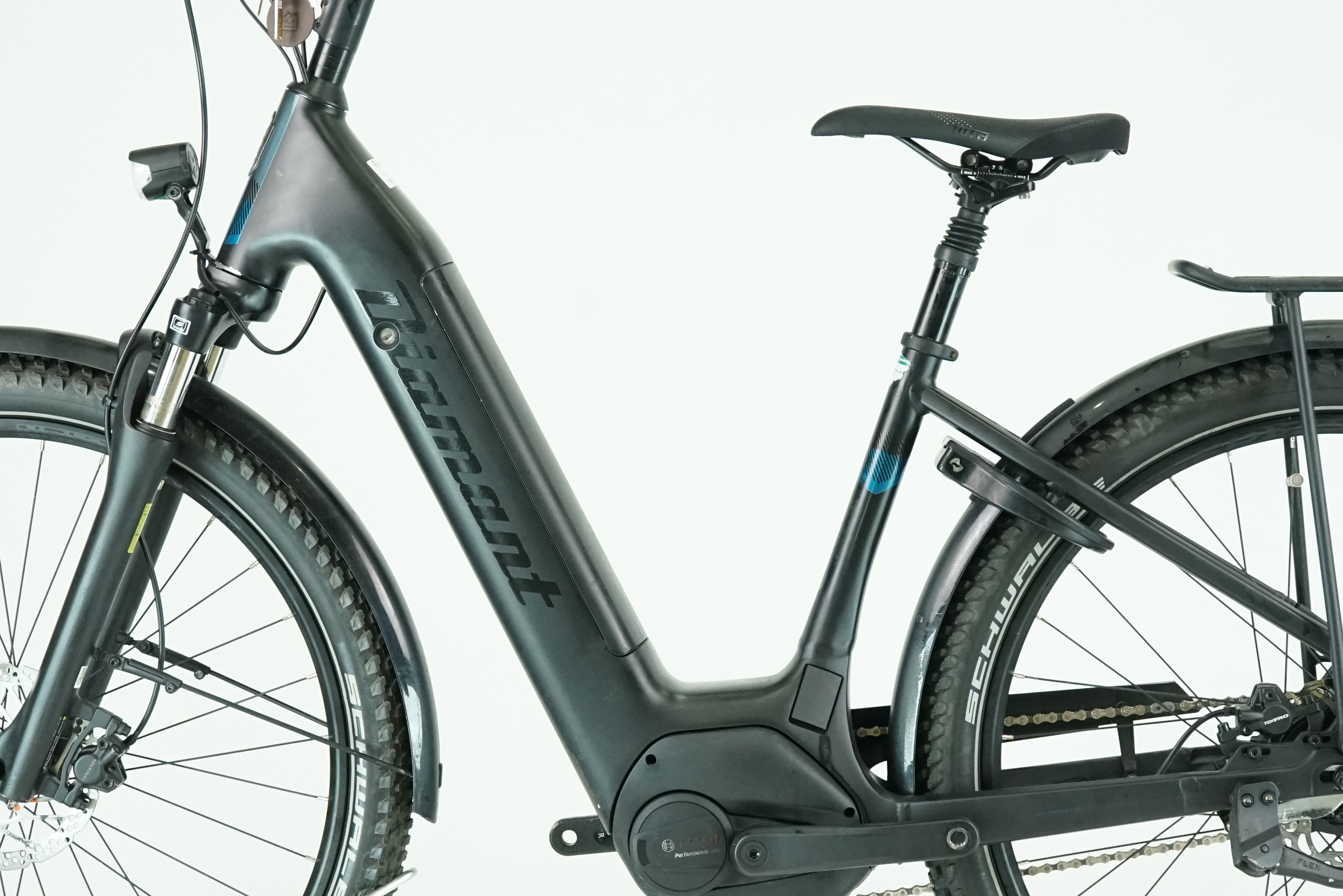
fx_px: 3283
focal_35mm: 88
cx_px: 682
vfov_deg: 15.5
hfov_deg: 23.1
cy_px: 487
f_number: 6.3
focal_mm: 54
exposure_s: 1/200
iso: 3200
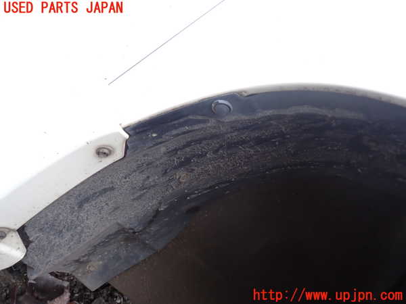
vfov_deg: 46.8
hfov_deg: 60.0
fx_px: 352
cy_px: 152
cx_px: 203
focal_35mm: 30
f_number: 2.3
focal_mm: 5.4
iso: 100
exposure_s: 1/100
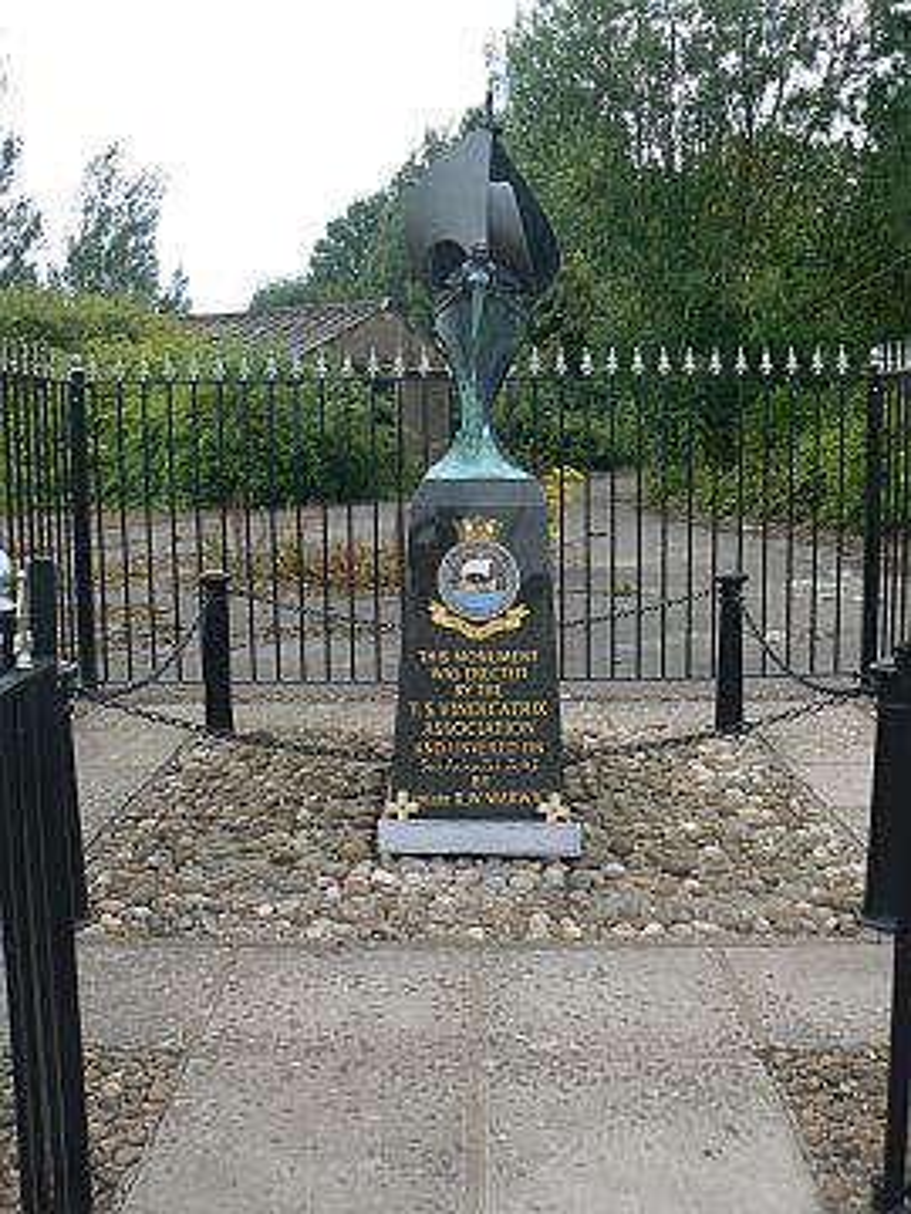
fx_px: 1263
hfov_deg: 39.7
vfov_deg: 51.4
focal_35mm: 36
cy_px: 607
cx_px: 456
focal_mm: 6
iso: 80
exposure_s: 1/250
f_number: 5.6
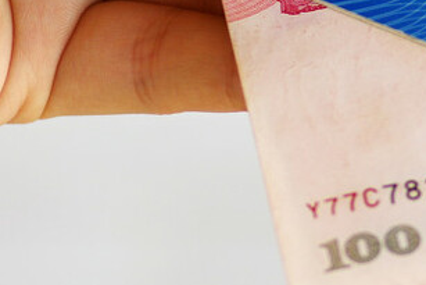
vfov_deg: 2.3
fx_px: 6937
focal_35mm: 586
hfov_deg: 3.5
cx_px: 755
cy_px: -106
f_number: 4
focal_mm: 100
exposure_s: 1/250
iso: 160
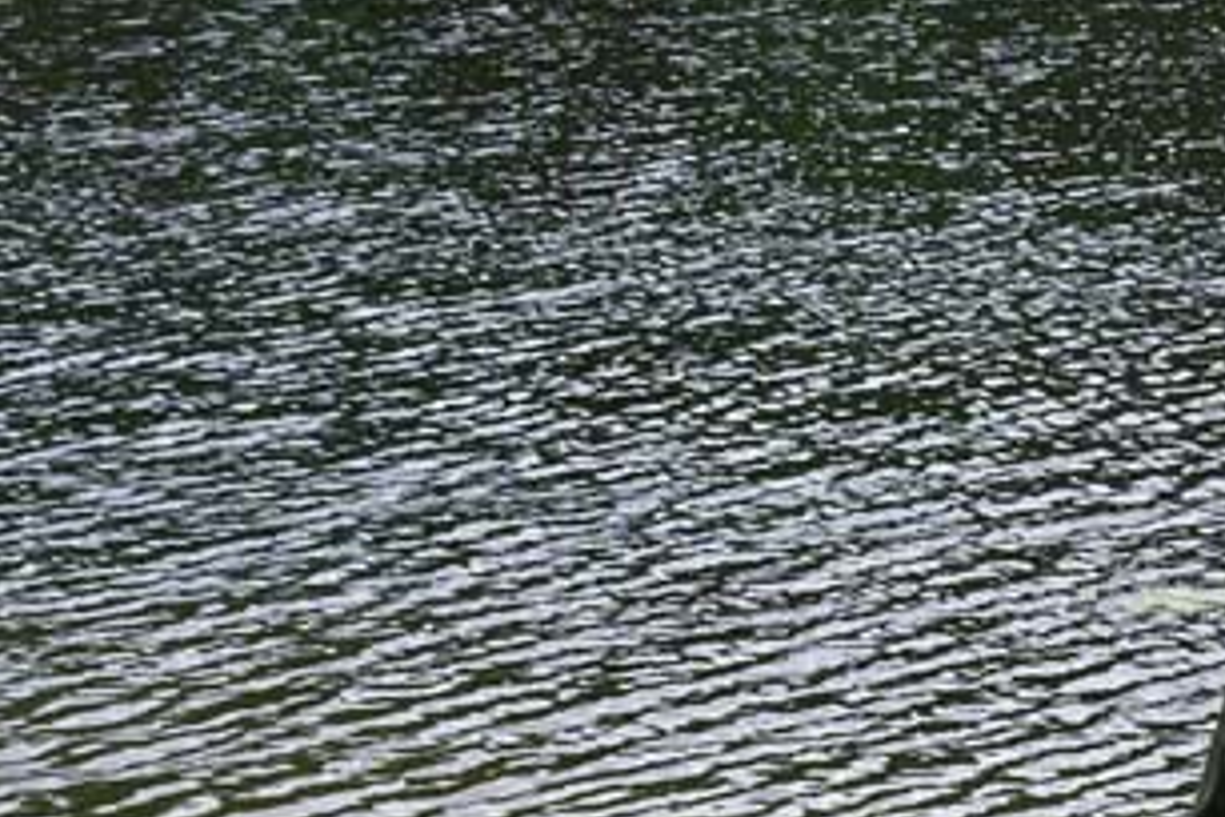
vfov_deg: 7.4
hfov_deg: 11.0
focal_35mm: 184
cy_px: 705
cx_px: 1489
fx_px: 6261
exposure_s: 1/100
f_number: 8
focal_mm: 50
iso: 100
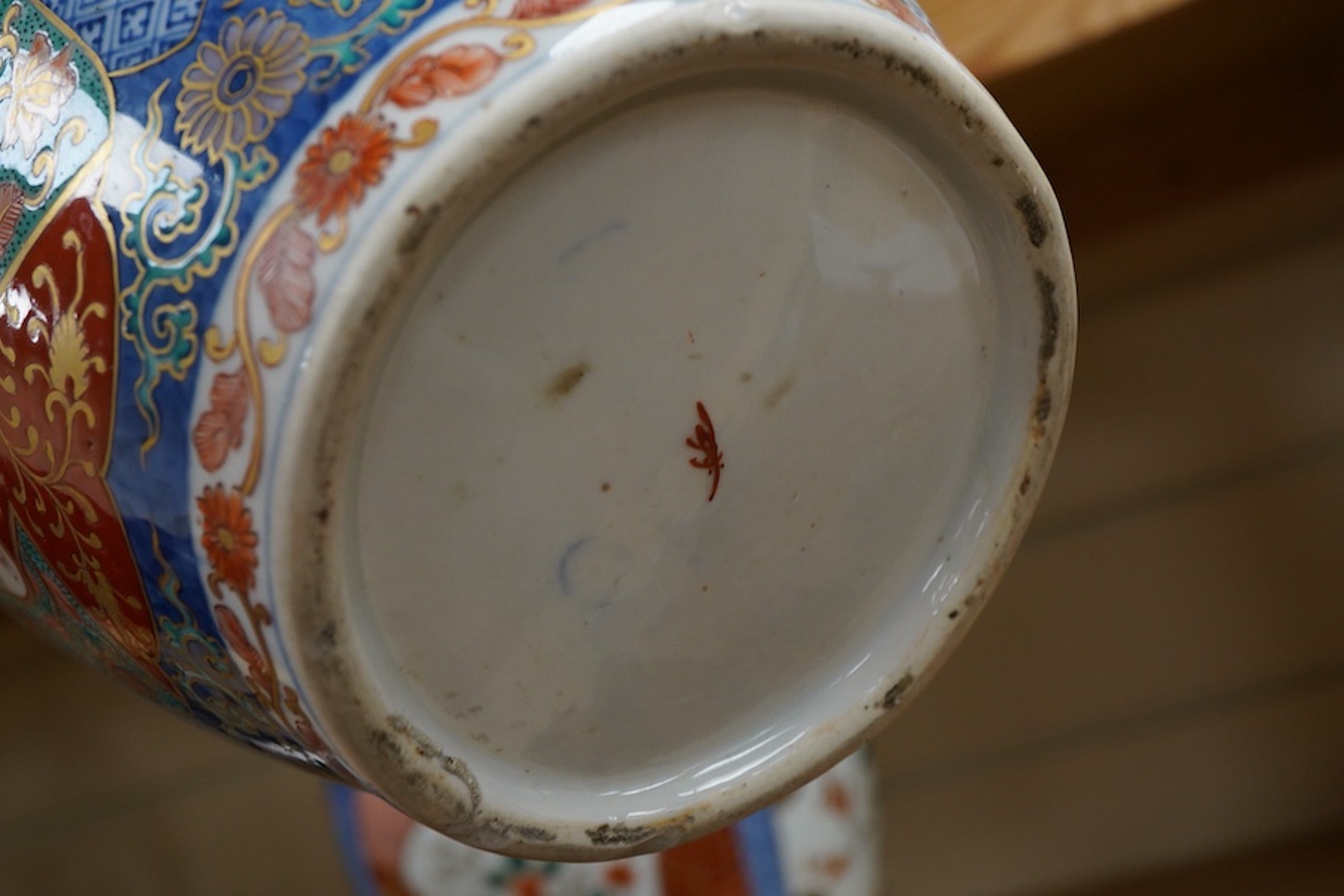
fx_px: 1680
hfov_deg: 43.6
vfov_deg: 29.9
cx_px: 672
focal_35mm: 45
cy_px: 448
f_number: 10
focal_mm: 30
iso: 1250
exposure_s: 1/125
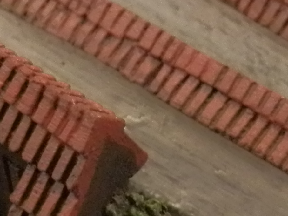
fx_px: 1298
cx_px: 281
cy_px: 251
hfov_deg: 12.5
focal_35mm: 156
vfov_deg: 9.4
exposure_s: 1/20
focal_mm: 5.96
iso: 400
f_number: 3.2
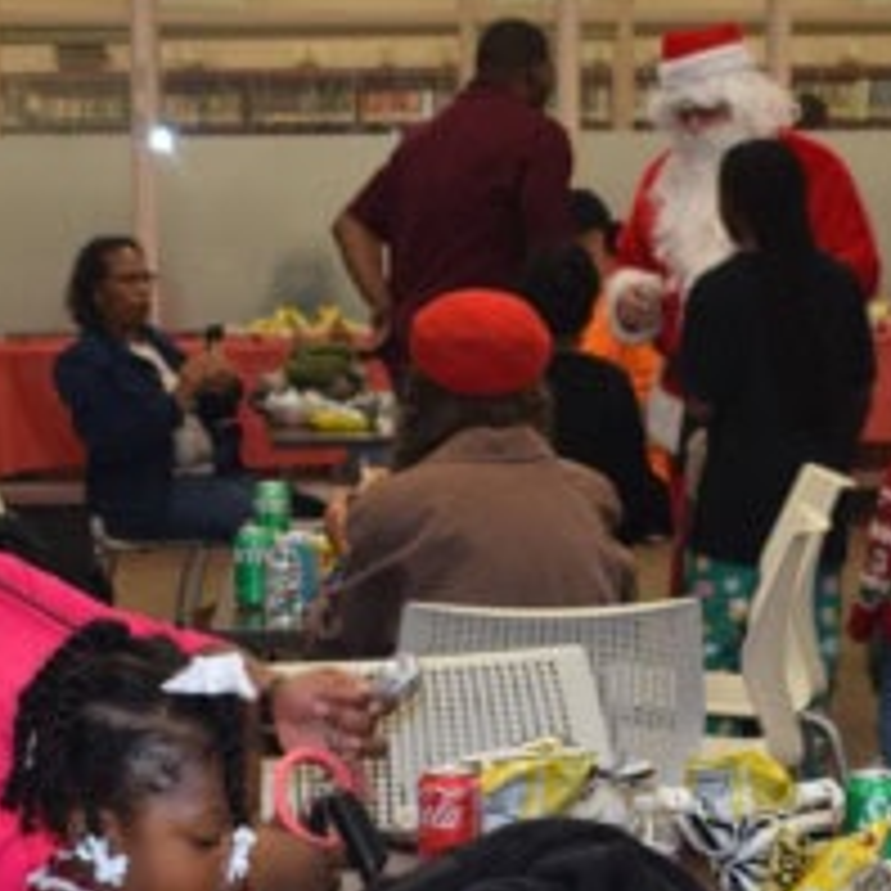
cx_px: 472
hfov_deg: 16.1
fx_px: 3145
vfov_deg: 15.9
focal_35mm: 108
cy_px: 788
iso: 800
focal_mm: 28
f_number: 5
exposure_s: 1/100
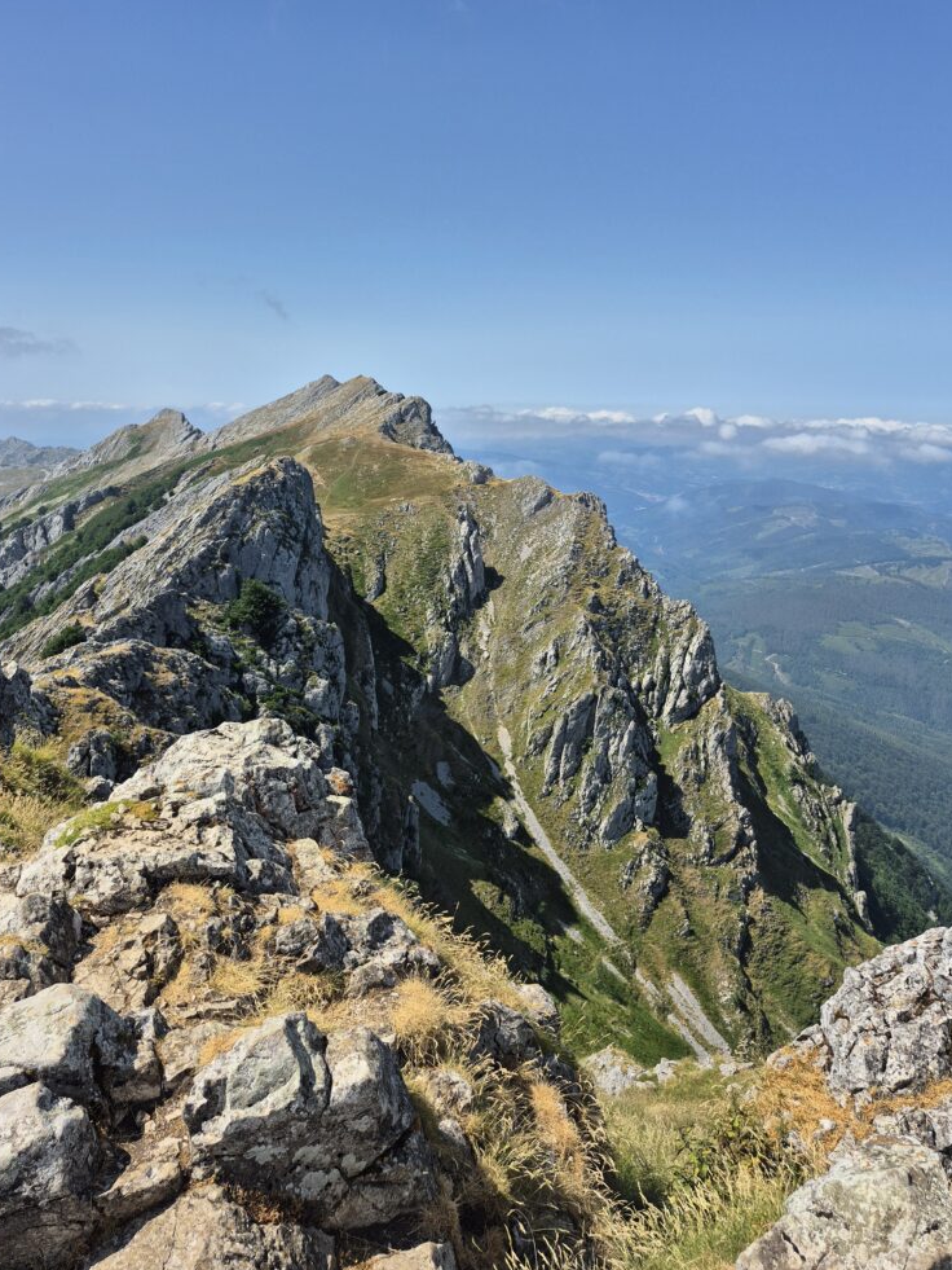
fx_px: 880
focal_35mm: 24
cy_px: 630
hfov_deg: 56.8
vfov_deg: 71.6
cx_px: 462
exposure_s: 1/2160
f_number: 1.8
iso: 25
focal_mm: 5.4
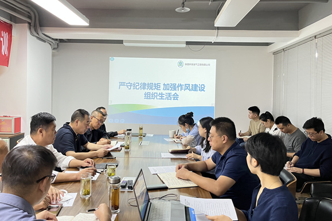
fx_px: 258
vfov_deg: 46.3
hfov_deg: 65.5
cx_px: 164
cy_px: 96
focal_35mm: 28
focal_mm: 5.1
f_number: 1.6
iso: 200
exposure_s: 1/60
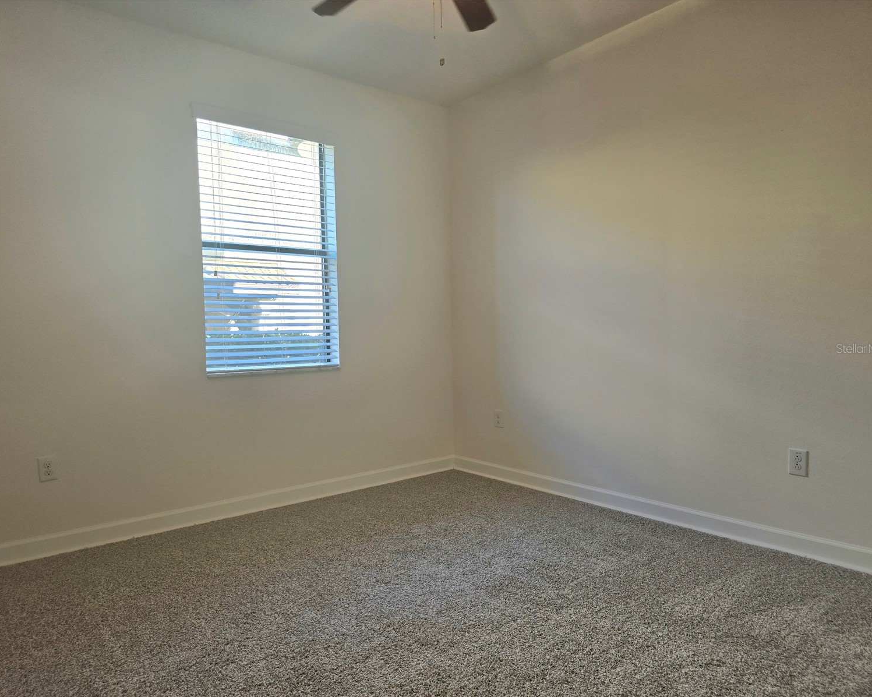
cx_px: 425
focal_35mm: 24
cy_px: 348
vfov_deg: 58.8
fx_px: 619
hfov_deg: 70.3
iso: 64
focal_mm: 6.3
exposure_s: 1/120
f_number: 1.7
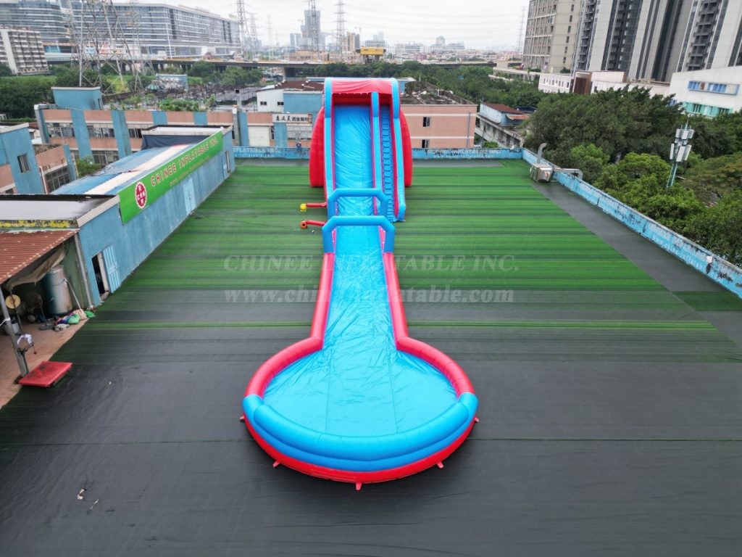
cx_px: 371
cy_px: 278
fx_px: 514
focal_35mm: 24
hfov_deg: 71.6
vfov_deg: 56.8
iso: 200
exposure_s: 1/1000
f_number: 1.7
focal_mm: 6.72
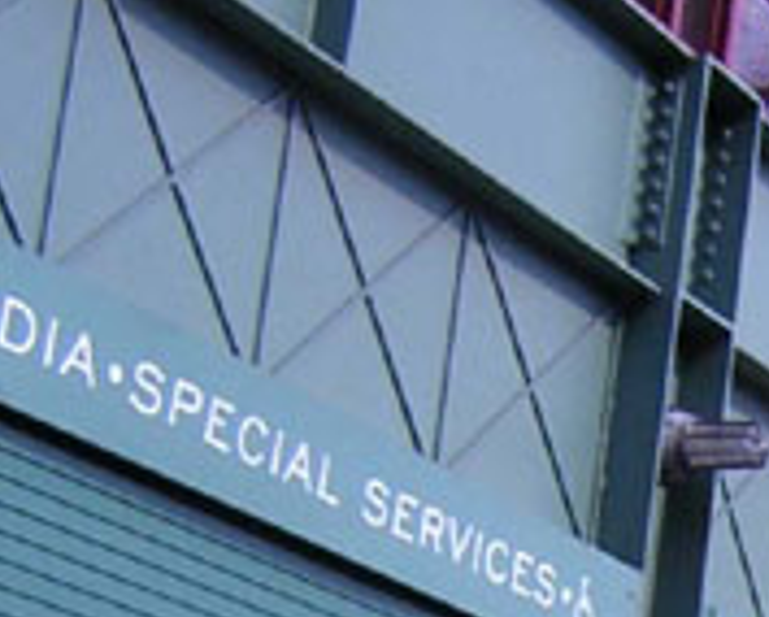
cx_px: 1164
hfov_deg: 13.9
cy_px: 952
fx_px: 2939
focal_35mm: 129
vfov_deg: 11.4
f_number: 5.2
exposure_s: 1/347
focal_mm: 4.7
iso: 100
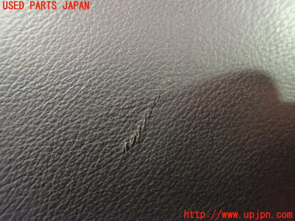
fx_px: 256
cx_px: 148
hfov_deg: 60.0
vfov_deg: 46.8
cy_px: 110
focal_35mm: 30
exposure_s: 1/10
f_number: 2.3
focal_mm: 5.4
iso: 1600
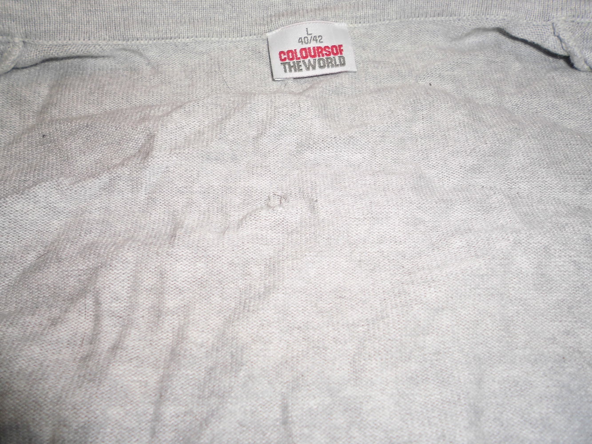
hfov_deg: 67.3
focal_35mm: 26
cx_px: 296
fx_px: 445
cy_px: 222
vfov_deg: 53.1
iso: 100
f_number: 3.2
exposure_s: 1/60
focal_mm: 4.6
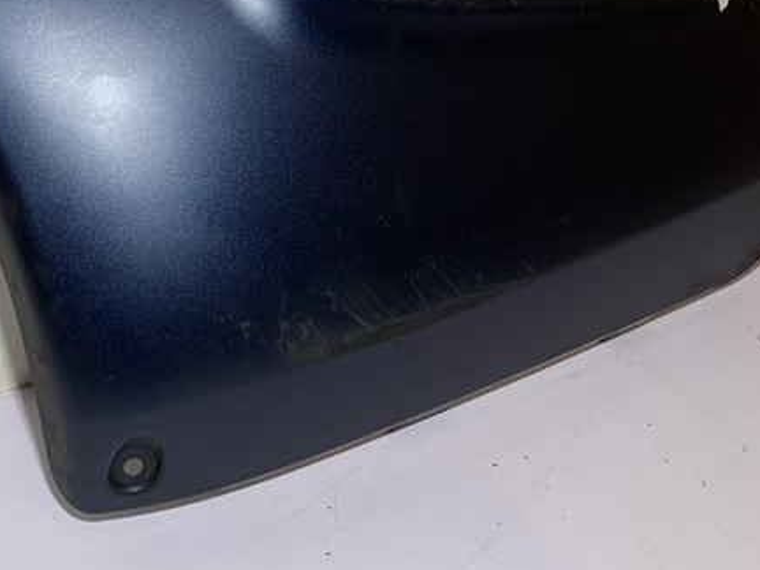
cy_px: 182
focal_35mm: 46
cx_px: 429
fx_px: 1010
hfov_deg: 41.2
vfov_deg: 31.2
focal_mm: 4.25
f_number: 1.8
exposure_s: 1/121
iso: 50
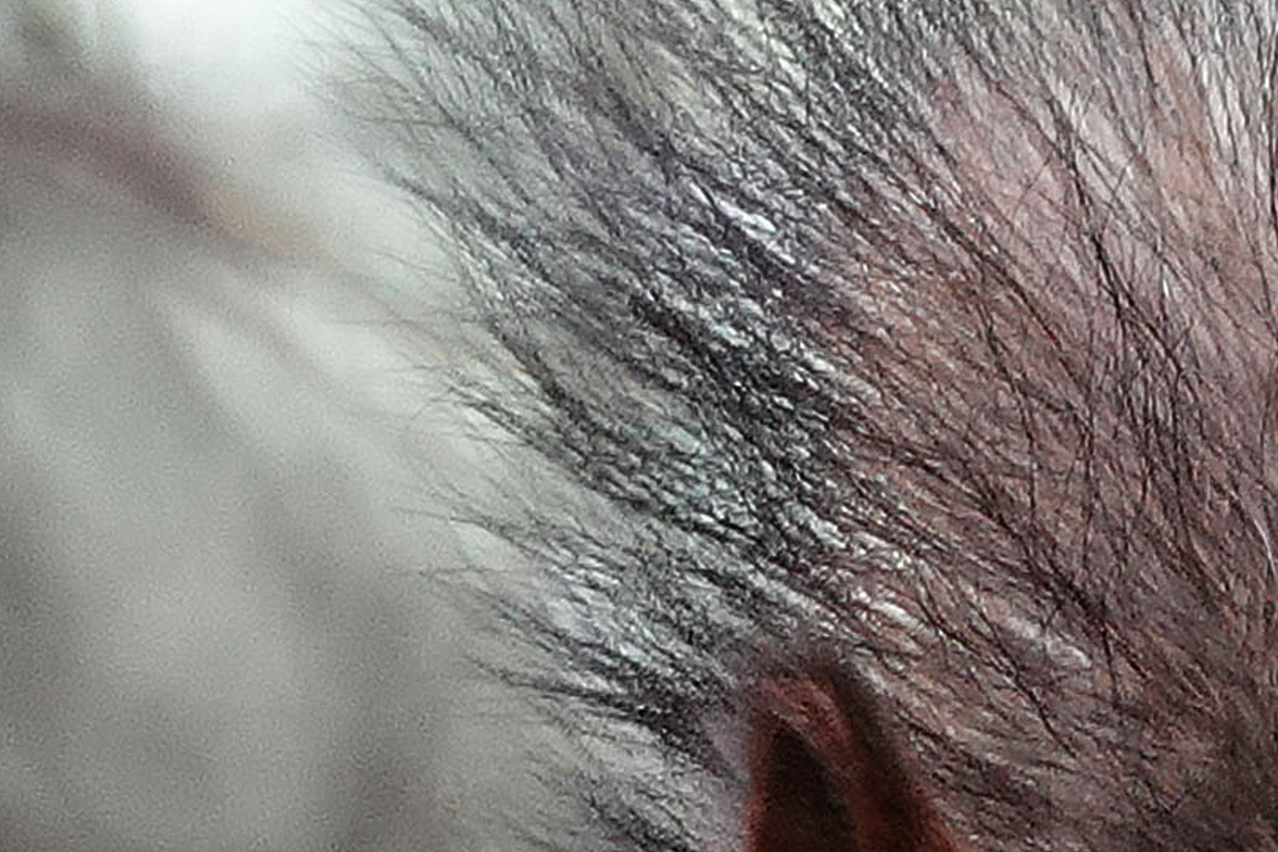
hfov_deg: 1.3
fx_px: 54854
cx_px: 1154
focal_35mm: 1545
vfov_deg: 0.9
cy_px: 1274
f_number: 4
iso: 400
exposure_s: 1/20
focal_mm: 83.9
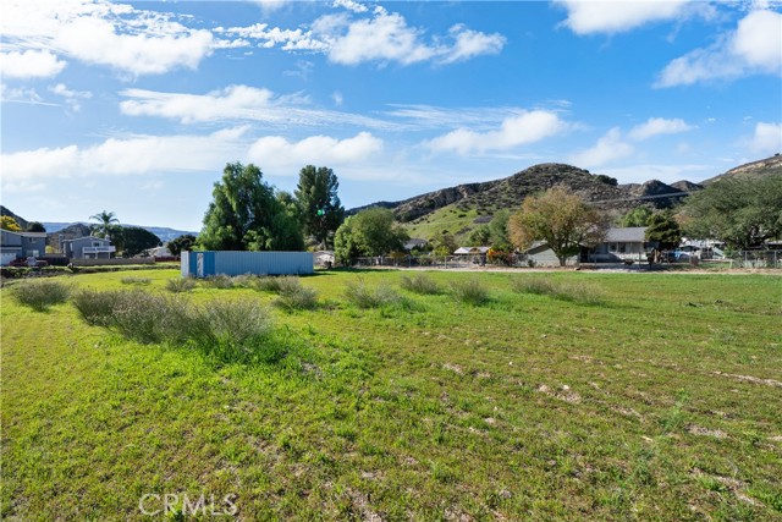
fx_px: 304
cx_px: 391
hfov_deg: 104.2
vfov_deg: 81.2
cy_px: 261
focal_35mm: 14
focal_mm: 14
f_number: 9
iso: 250
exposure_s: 1/320
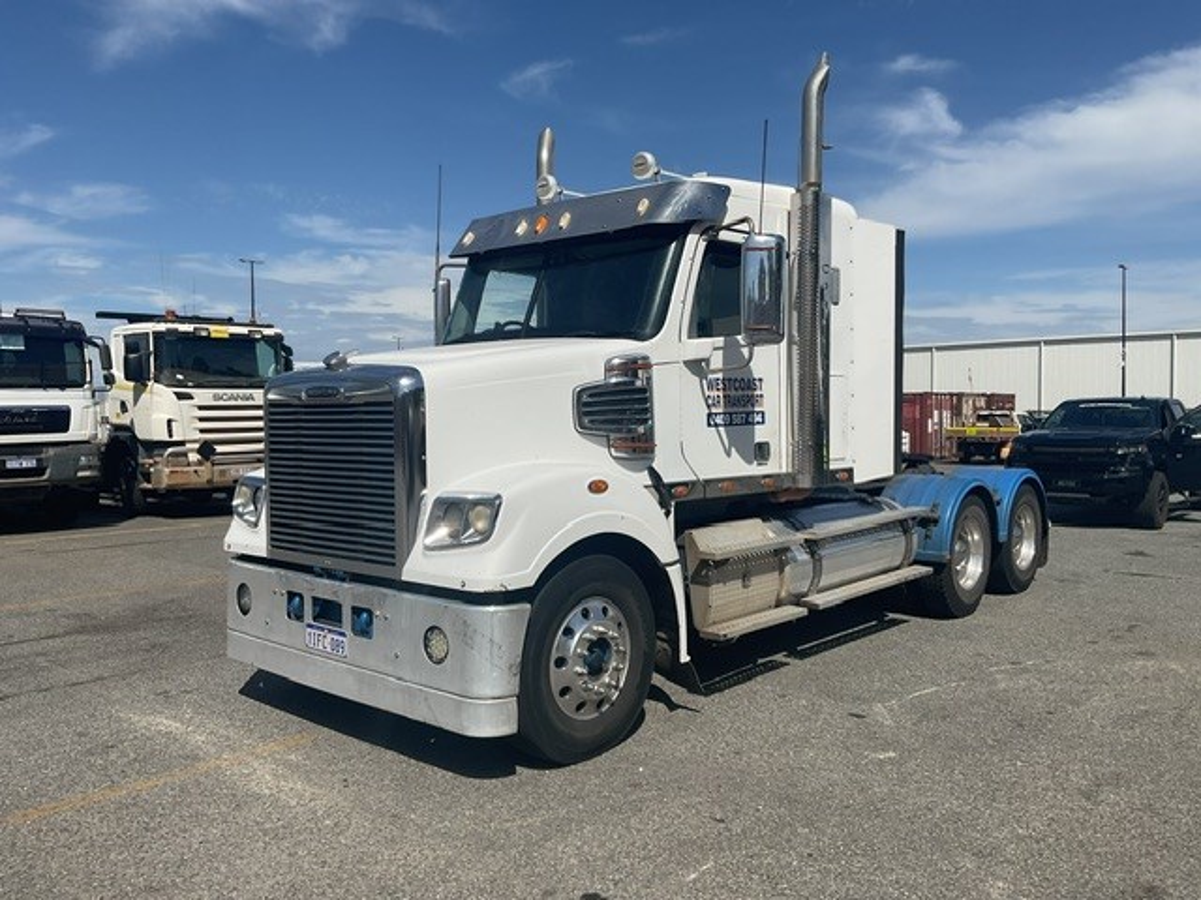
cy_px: 450
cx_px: 600
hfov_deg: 61.7
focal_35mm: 29
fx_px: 1006
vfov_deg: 48.2
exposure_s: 1/4405
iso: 16
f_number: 1.8
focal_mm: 3
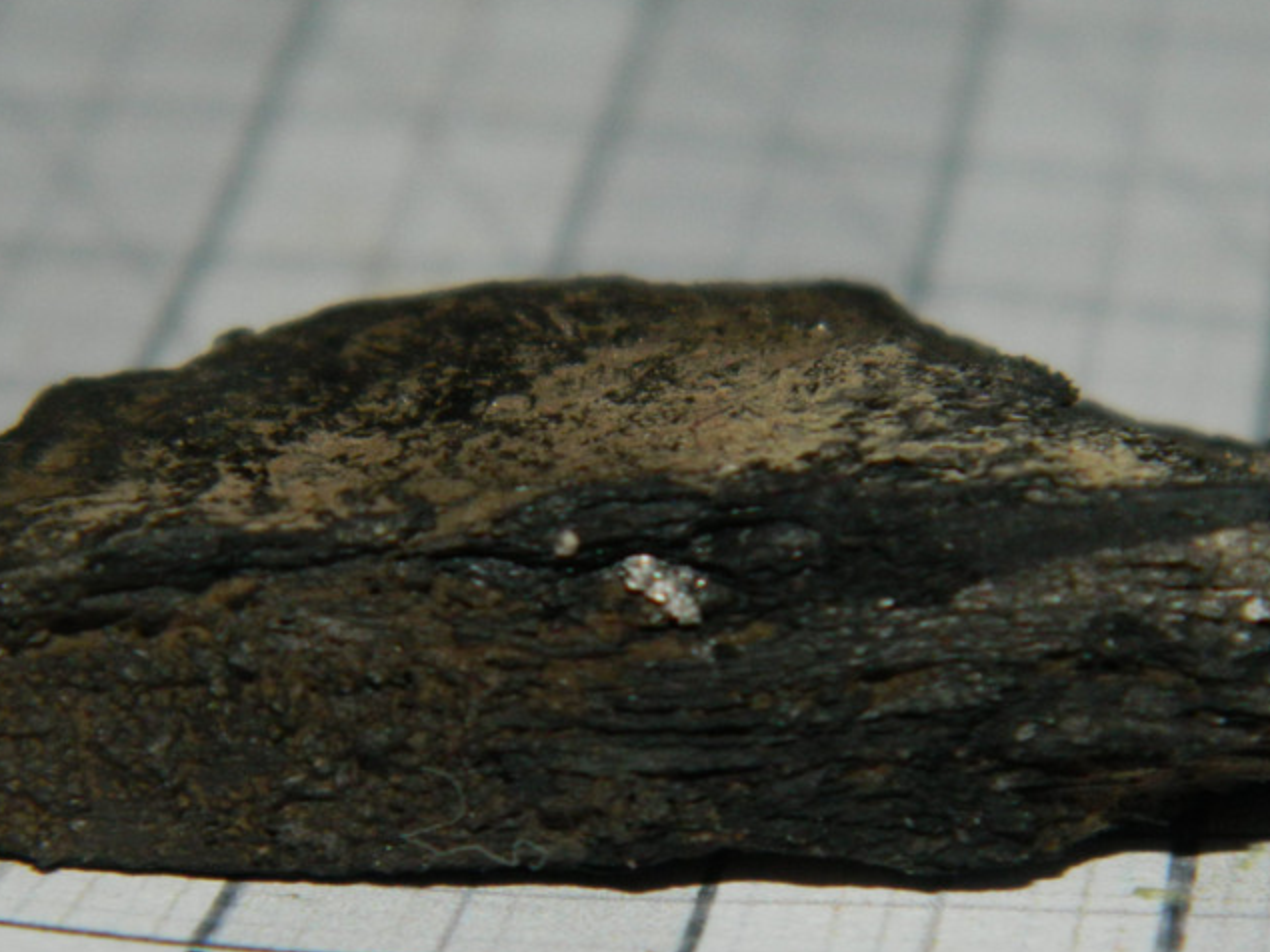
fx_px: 6346
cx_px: 655
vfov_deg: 8.6
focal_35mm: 173
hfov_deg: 11.4
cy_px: 674
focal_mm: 18.6
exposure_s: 1/60
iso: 200
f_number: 12.6
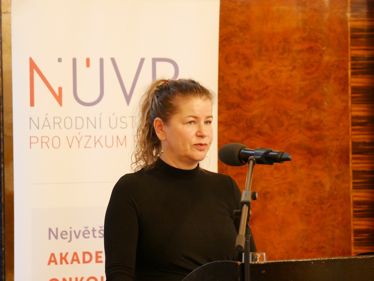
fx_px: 2097
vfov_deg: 7.7
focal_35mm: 194
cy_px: 140
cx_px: 187
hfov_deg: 10.2
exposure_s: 1/25
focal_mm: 97
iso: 3200
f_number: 5.5
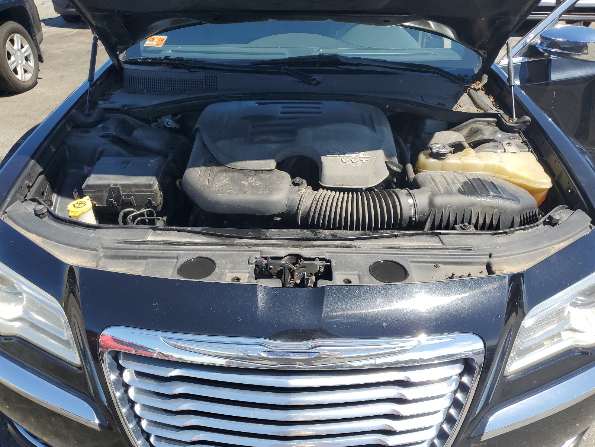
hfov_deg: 67.3
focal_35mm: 26
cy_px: 224
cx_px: 298
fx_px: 447
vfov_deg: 53.1
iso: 50
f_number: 1.5
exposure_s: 1/1667
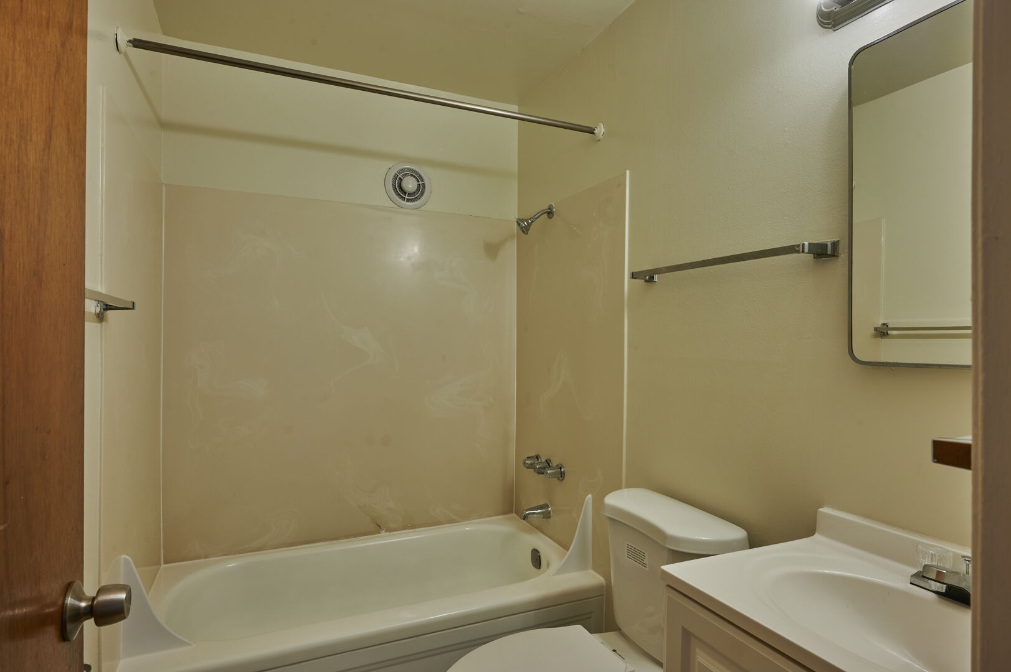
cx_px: 506
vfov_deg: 64.5
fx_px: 533
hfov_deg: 86.9
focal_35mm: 19
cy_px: 336
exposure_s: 1/4
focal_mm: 19
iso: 100
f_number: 11
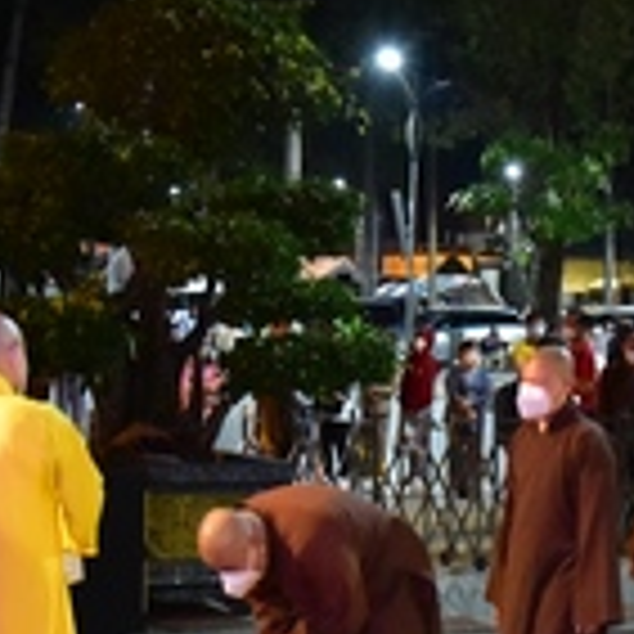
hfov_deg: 18.3
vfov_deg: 18.5
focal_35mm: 94
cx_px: 499
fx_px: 1948
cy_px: 355
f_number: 4
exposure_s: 1/160
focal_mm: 24
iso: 12800
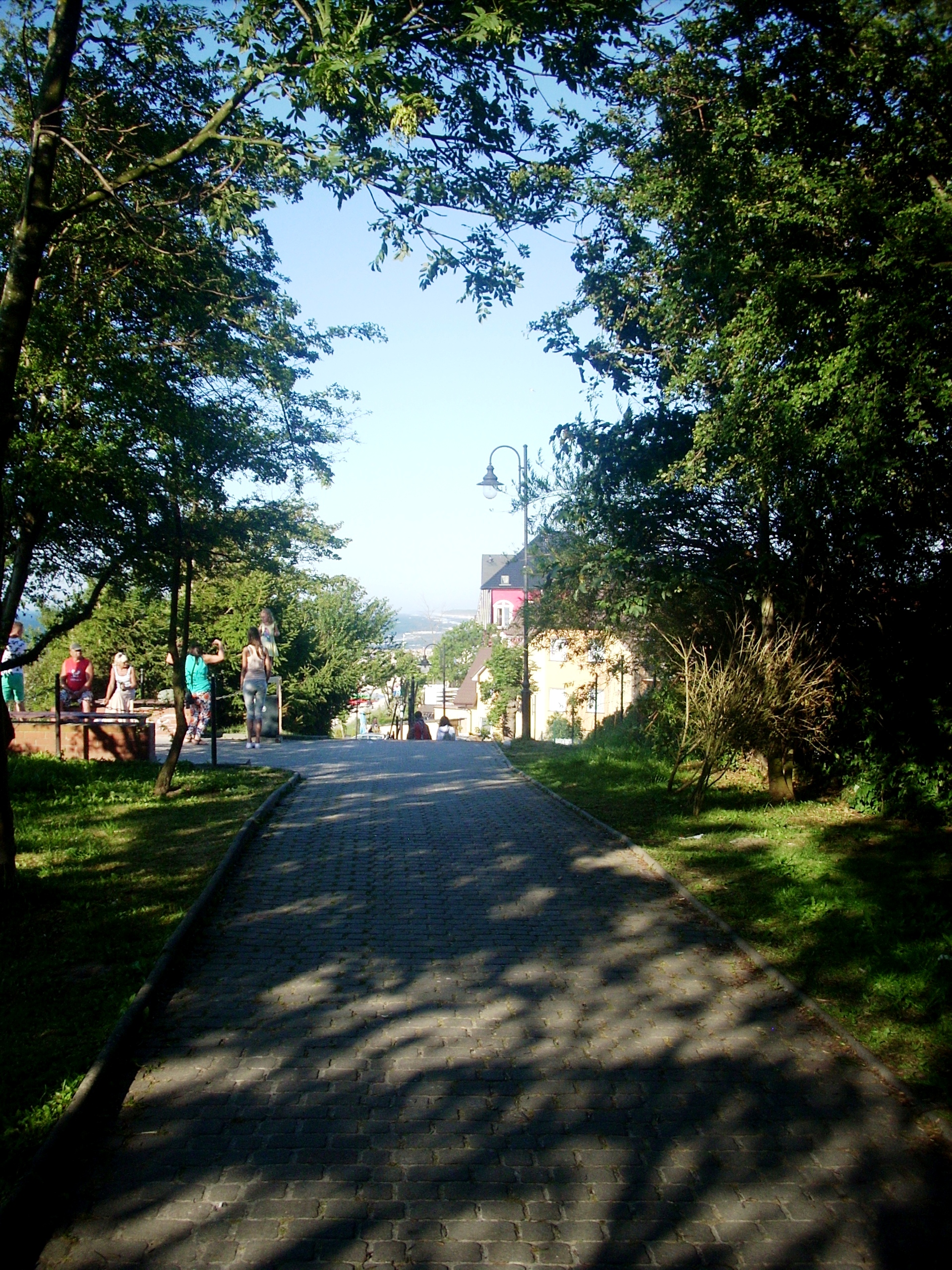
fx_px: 1357
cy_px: 635
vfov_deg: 50.1
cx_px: 476
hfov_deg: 38.7
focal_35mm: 37
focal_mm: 6.2
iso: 64
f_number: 5.6
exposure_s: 1/220
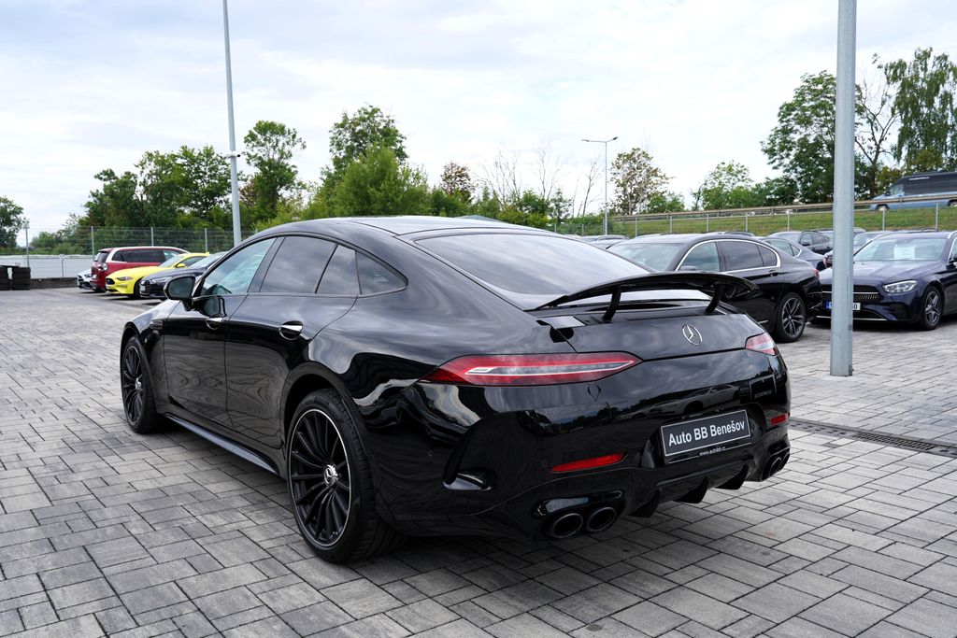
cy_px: 319
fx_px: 771
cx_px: 478
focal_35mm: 29
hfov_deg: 63.7
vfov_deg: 45.0
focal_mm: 29
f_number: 6.3
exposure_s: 1/160
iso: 100
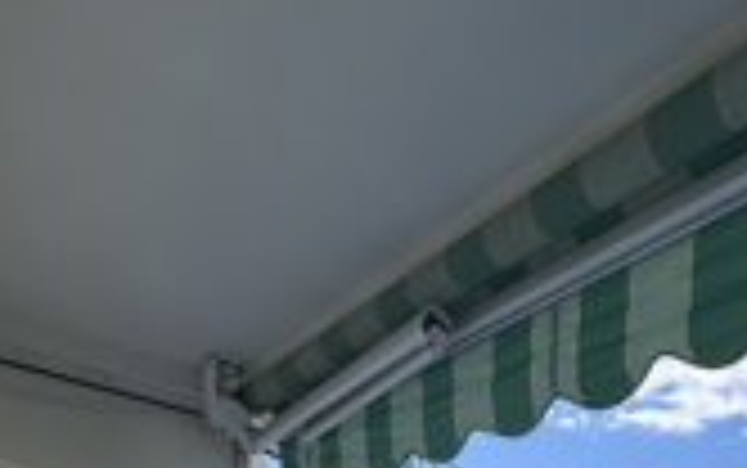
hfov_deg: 47.4
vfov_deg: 21.7
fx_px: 774
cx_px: 644
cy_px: 837
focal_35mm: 38
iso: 40
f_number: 2.2
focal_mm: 2.22
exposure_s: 1/1078
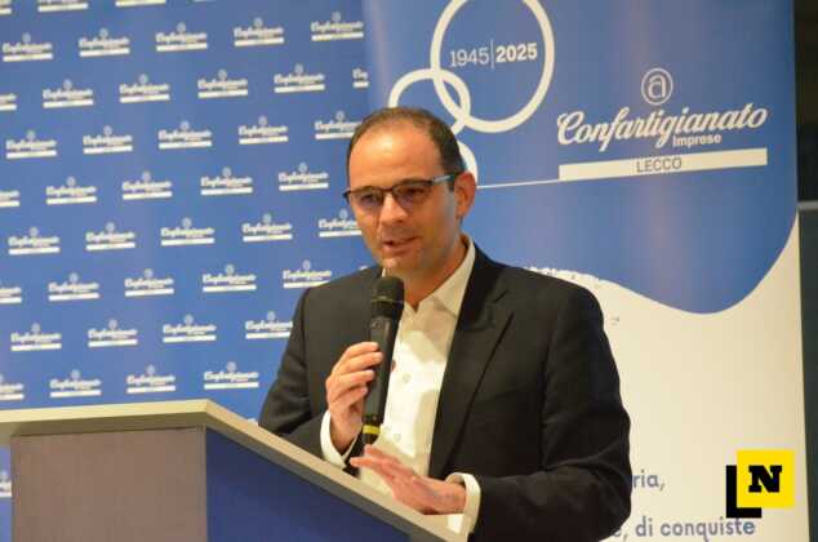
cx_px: 409
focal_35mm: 300
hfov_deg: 6.9
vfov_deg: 4.6
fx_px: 6803
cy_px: 271
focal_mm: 200
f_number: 9
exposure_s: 1/160
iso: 6400
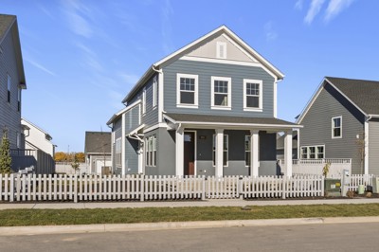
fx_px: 347
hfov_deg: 57.3
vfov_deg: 39.9
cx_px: 190
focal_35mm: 33
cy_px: 126
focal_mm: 22
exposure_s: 1/500
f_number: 10
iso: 100
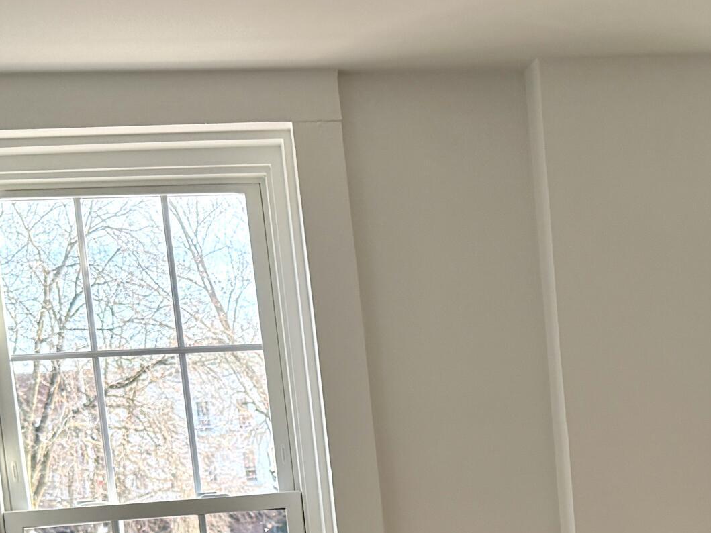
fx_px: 1397
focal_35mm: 68
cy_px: 631
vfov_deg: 20.3
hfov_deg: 27.8
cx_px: 599
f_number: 1.78
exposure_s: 1/497
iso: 100
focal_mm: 6.76
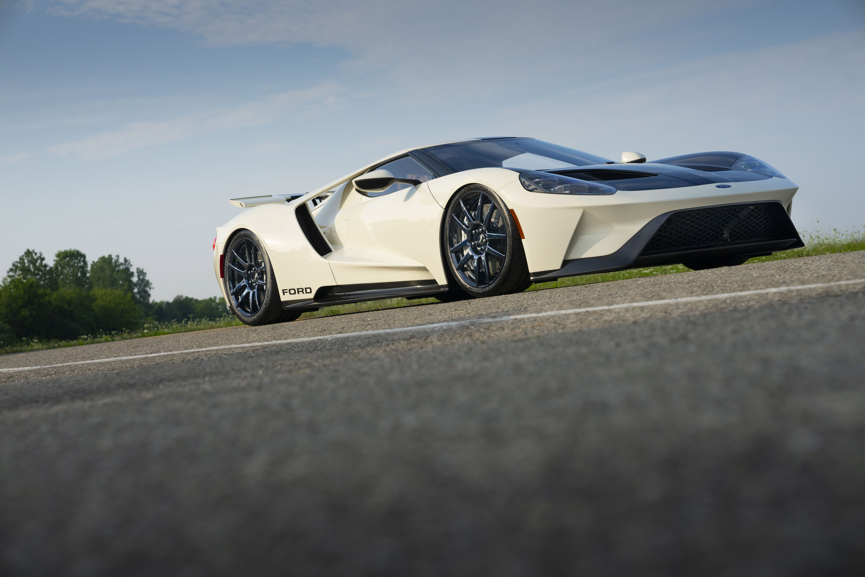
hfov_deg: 28.8
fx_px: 1682
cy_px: 288
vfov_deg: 19.5
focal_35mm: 70
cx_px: 432
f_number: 5.6
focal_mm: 70
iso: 400
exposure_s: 1/1250
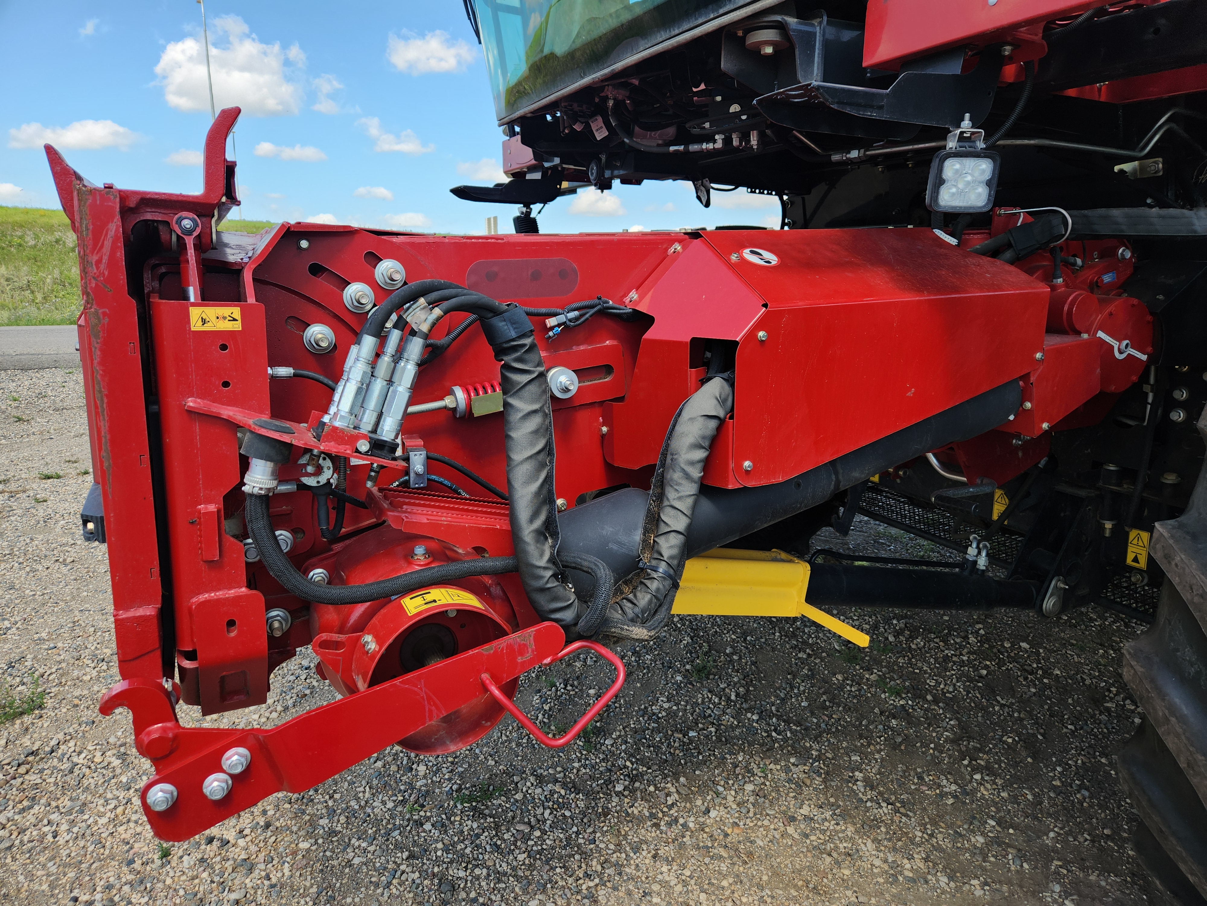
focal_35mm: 23
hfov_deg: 73.9
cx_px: 604
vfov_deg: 58.9
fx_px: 802
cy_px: 453
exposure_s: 1/494
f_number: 1.8
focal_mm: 5.4
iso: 20
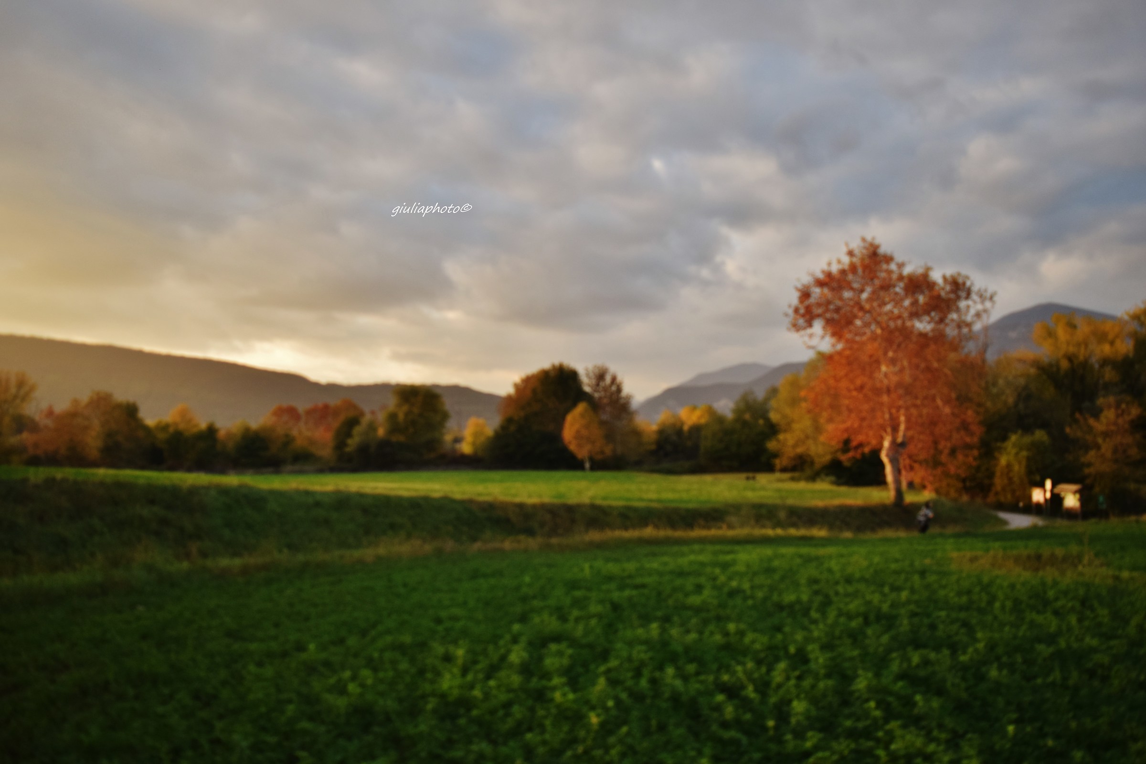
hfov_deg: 67.4
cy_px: 382
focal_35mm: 27
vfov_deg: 47.9
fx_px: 859
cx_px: 573
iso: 400
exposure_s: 1/800
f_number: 3.5
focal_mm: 18
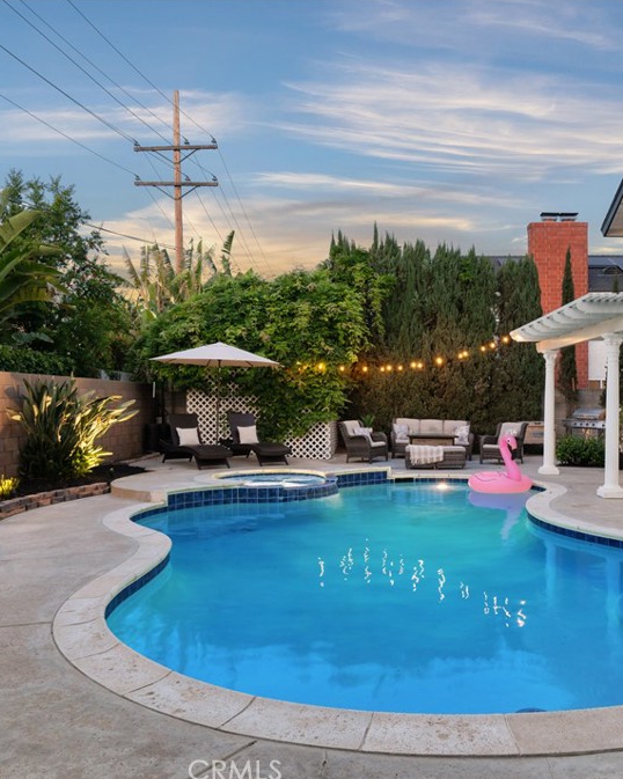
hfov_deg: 48.1
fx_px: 692
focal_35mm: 30
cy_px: 392
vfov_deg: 58.8
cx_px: 381
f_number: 9
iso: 640
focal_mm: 21
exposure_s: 1/4
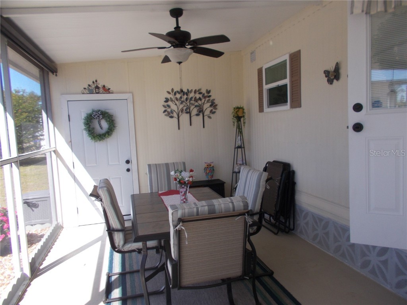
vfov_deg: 53.1
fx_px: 306
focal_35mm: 26
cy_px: 152
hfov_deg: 67.3
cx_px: 204
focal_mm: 4.6
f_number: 3.2
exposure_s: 1/200
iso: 80
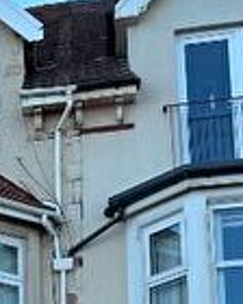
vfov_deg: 15.2
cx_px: -202
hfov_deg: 12.1
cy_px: 451
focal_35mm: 117
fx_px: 1052
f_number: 1.78
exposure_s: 1/894
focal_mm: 6.86
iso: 80
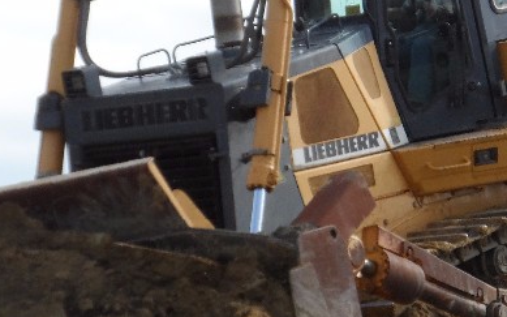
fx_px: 6700
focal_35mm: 485
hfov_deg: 4.3
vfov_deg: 2.7
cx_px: 471
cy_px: 90
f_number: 4.5
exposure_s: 1/350
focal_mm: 28.9
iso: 120
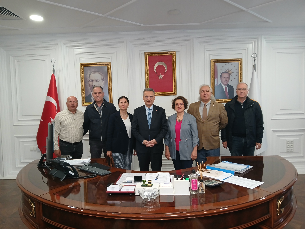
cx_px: 152
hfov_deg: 67.3
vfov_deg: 53.1
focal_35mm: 26
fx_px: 229
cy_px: 114
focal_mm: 3.98
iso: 200
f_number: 1.8
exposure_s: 1/50
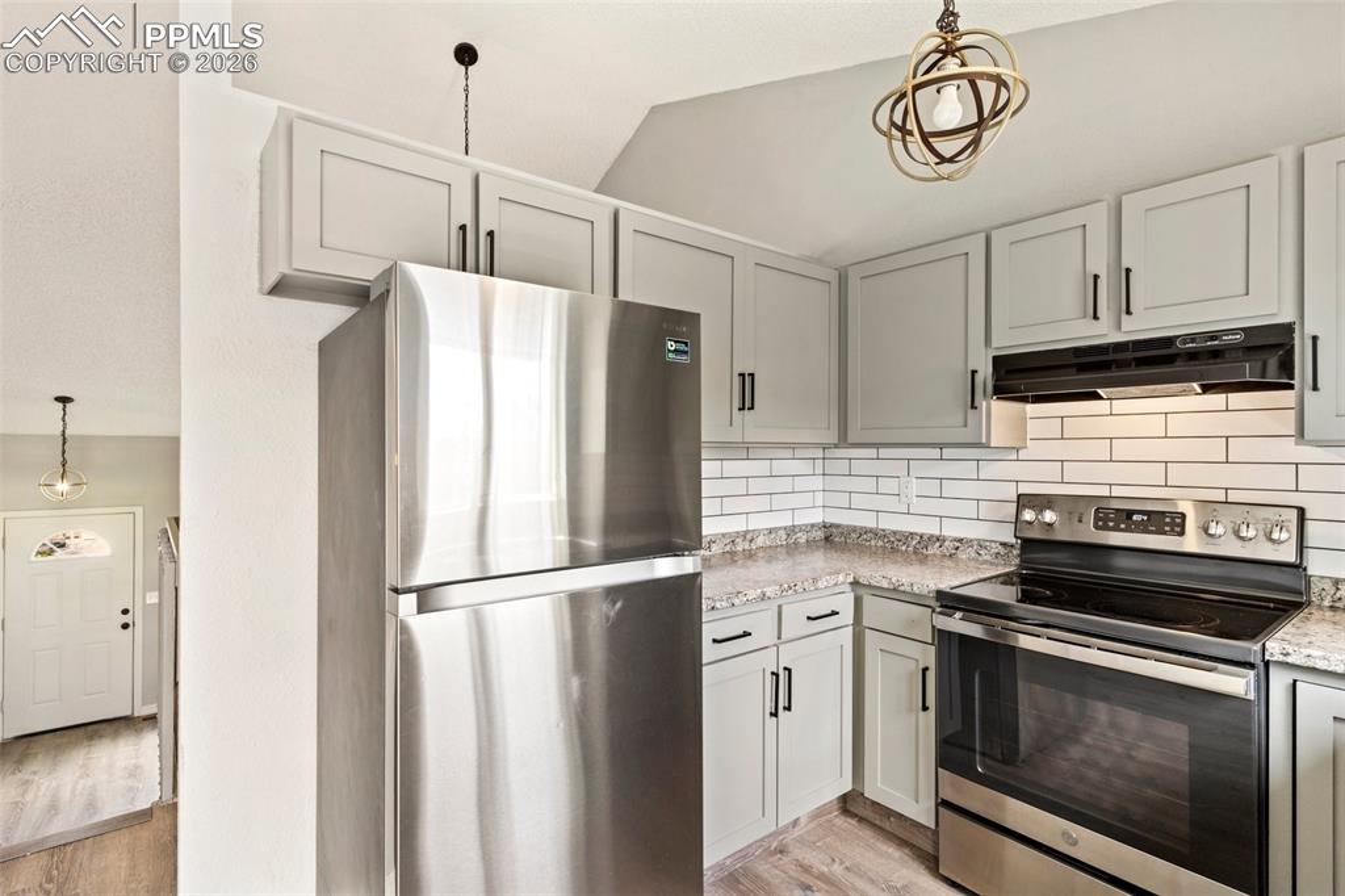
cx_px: 672
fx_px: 635
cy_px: 448
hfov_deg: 93.3
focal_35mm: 17
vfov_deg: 70.4
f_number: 8
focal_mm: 17
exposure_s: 1/20
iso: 400
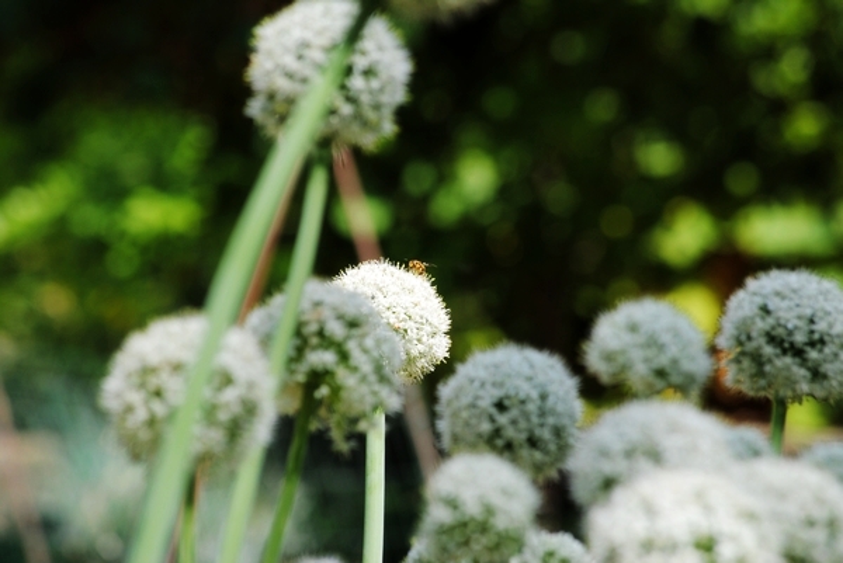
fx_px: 7030
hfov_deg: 6.9
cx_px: 422
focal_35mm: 300
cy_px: 282
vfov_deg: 4.6
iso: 100
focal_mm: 200
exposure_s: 1/125
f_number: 8
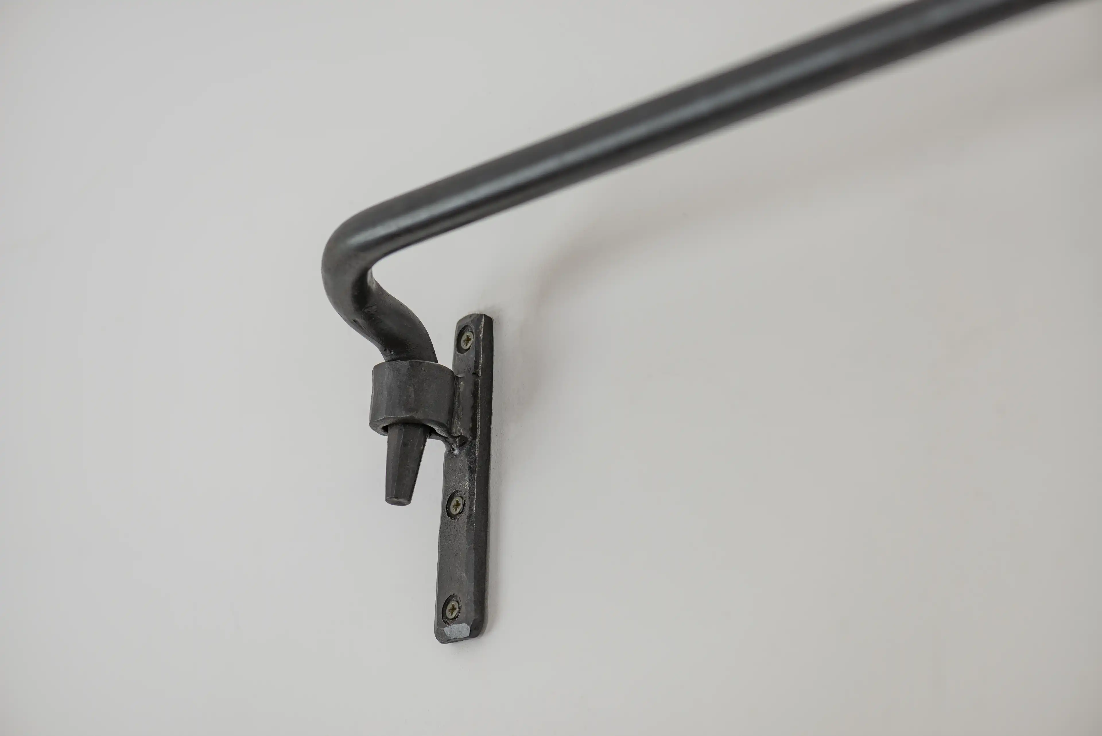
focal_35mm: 105
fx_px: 3215
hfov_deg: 19.4
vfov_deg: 13.1
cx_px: 551
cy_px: 368
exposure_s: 1/5
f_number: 4.5
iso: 160
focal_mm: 105
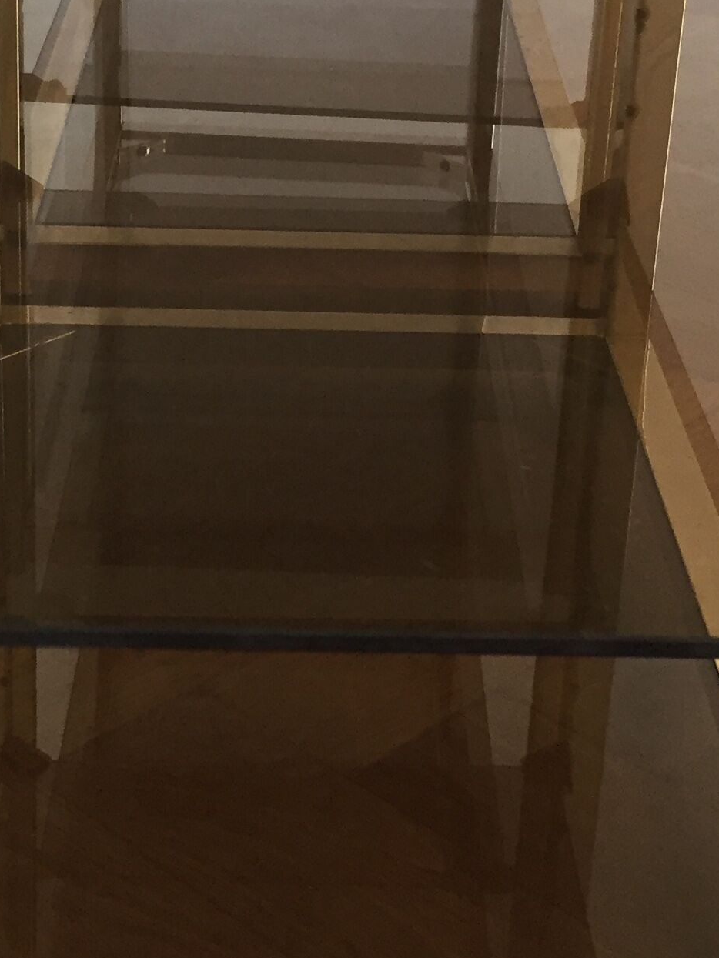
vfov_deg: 25.4
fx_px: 2104
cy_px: 280
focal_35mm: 76
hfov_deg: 19.4
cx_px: 354
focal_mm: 4.15
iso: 160
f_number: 2.2
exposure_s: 1/33
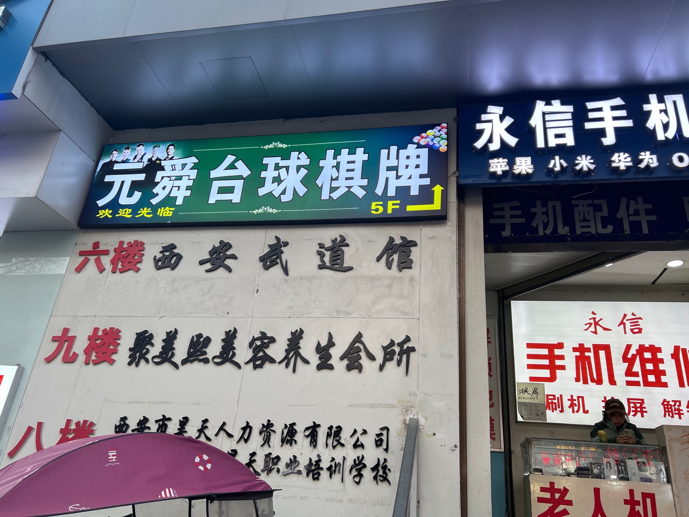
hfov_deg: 67.3
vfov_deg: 53.1
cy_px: 258
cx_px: 344
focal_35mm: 26
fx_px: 518
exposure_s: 1/100
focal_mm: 5.7
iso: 50
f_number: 1.5
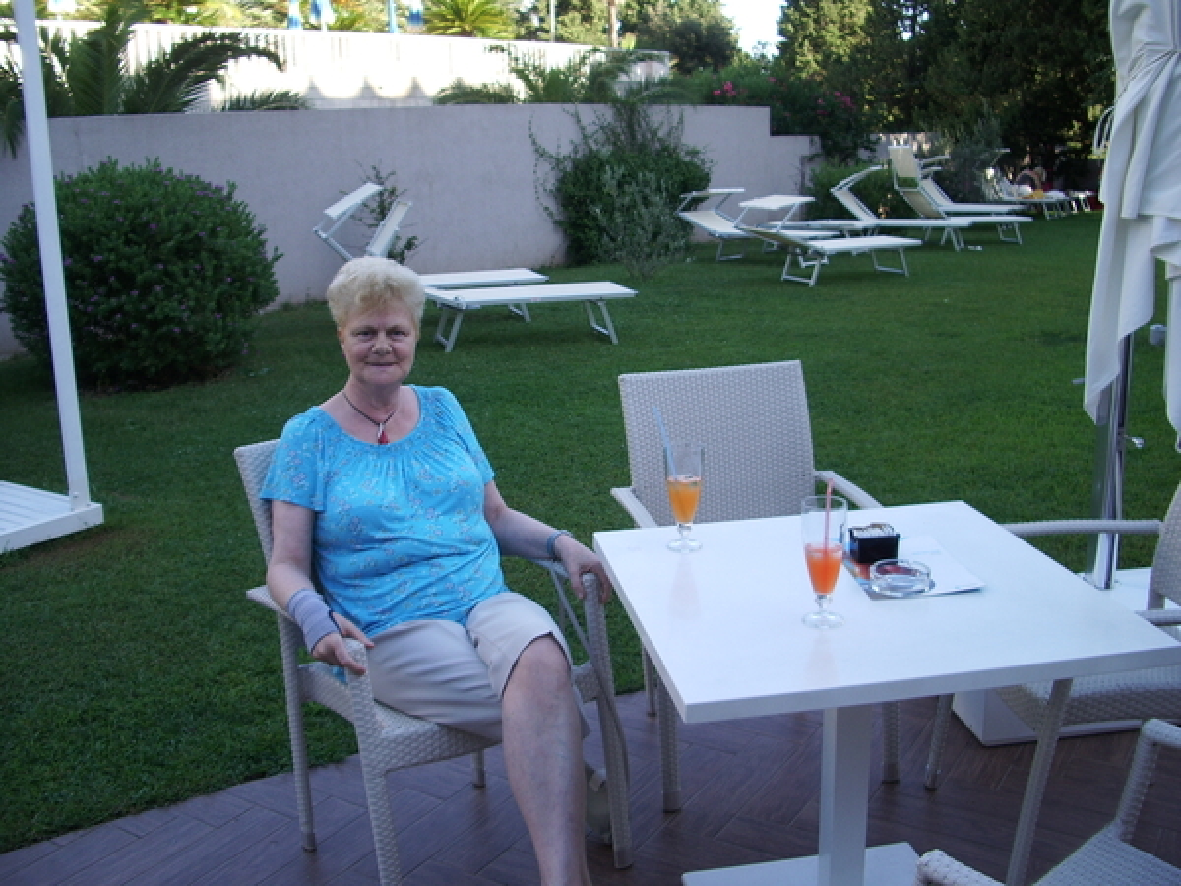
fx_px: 1194
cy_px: 443
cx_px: 590
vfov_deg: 40.7
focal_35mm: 35
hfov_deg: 52.6
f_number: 2.6
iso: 50
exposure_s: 1/125
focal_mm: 5.8
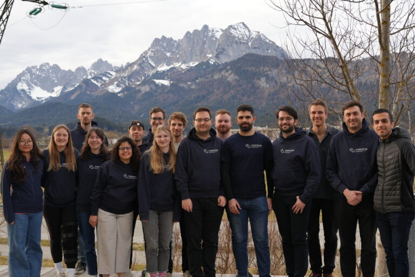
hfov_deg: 46.4
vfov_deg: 31.9
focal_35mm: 42
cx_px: 208
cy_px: 138
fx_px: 484
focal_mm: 28
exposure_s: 1/200
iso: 100
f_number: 4
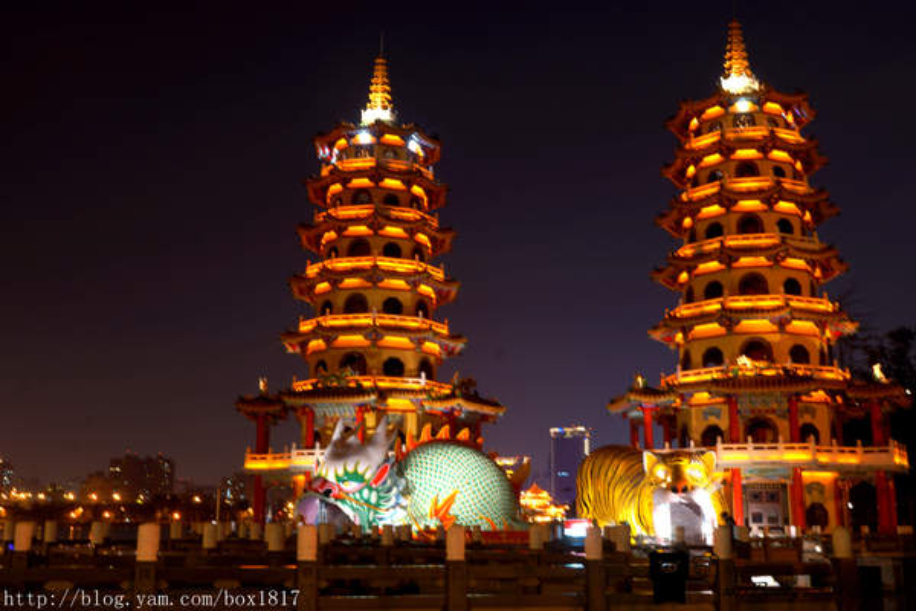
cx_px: 458
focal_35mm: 39
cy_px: 306
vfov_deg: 34.2
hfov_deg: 49.6
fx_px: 992
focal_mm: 26
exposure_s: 30
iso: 50
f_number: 11
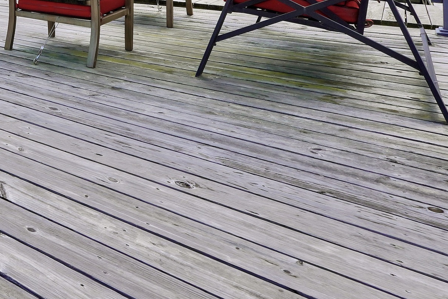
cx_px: -44
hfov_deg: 40.2
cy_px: -66
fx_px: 485
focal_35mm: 39
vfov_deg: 29.2
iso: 100
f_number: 9
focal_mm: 10
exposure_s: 1/125
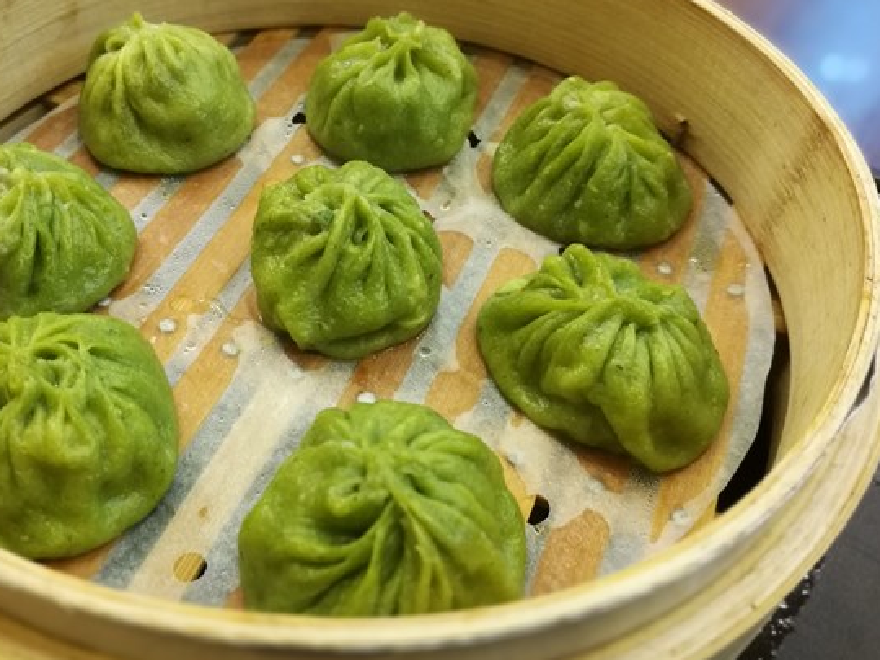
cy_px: 297
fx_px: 915
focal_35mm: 36
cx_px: 329
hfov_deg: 50.8
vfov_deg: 39.6
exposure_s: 1/30
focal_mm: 4.5
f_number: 4
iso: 400
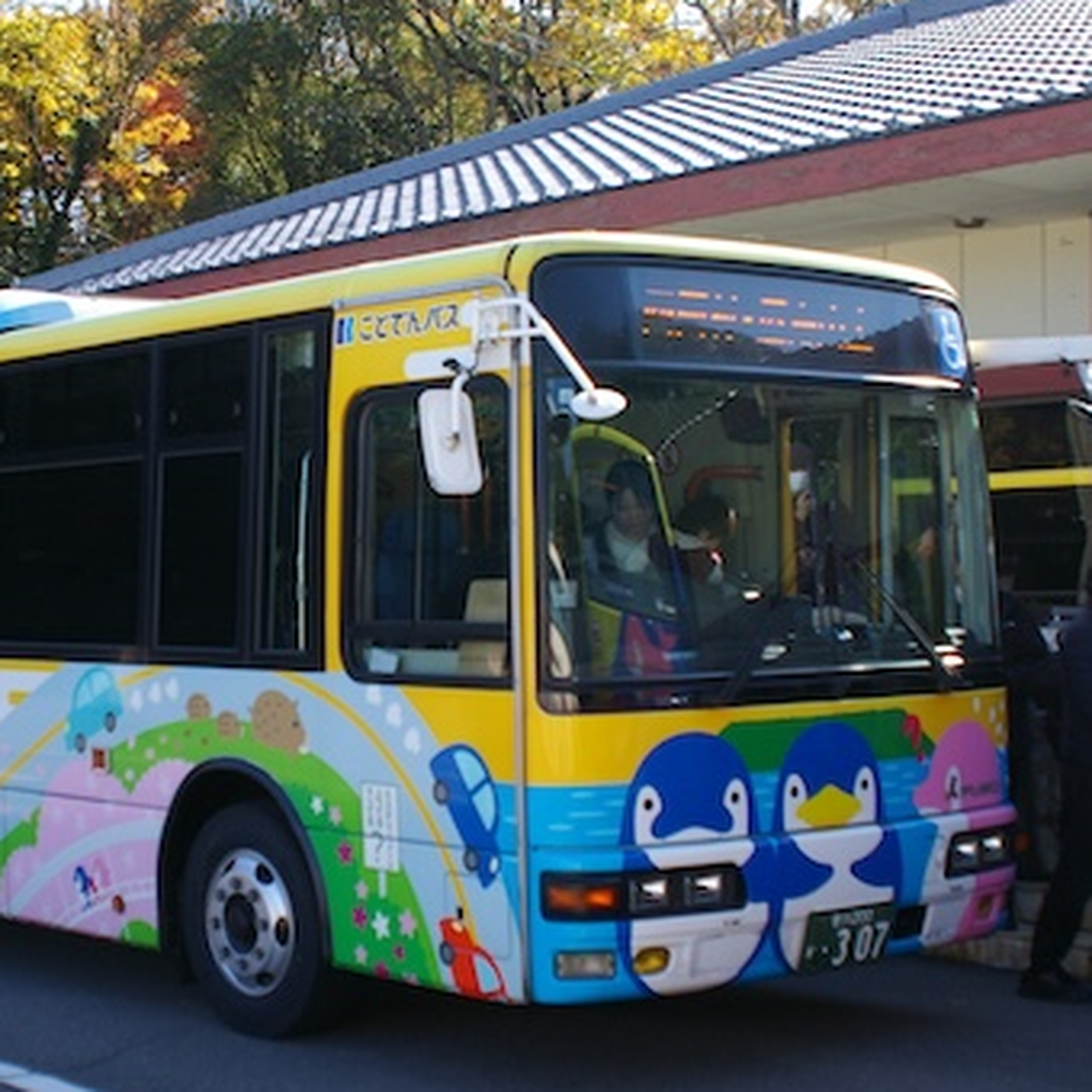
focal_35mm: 63
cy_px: 567
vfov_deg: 27.3
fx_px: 2248
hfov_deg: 27.0
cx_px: 315
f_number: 4
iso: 400
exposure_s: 1/1000
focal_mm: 28
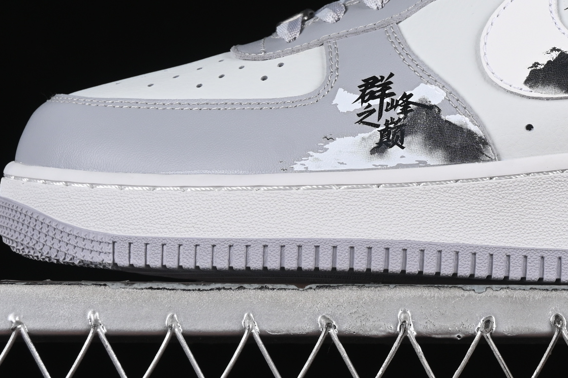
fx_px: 2949
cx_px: 491
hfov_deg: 10.9
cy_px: -13
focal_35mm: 187
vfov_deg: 7.3
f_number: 8
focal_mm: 50
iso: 160
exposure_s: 1/80
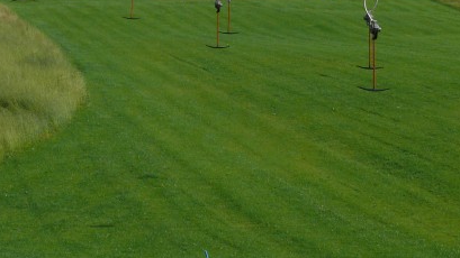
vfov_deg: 9.4
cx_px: 179
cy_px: -33
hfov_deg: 16.7
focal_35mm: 128
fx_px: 1561
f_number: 7.1
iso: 100
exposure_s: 1/500
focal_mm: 12.7
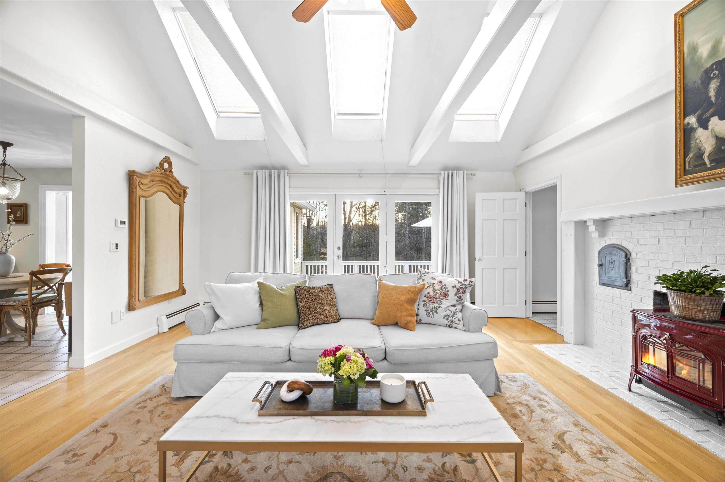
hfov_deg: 102.3
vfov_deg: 79.1
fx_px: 292
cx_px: 362
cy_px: 241
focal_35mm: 14
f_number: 7.1
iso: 250
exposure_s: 1.3
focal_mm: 14.5
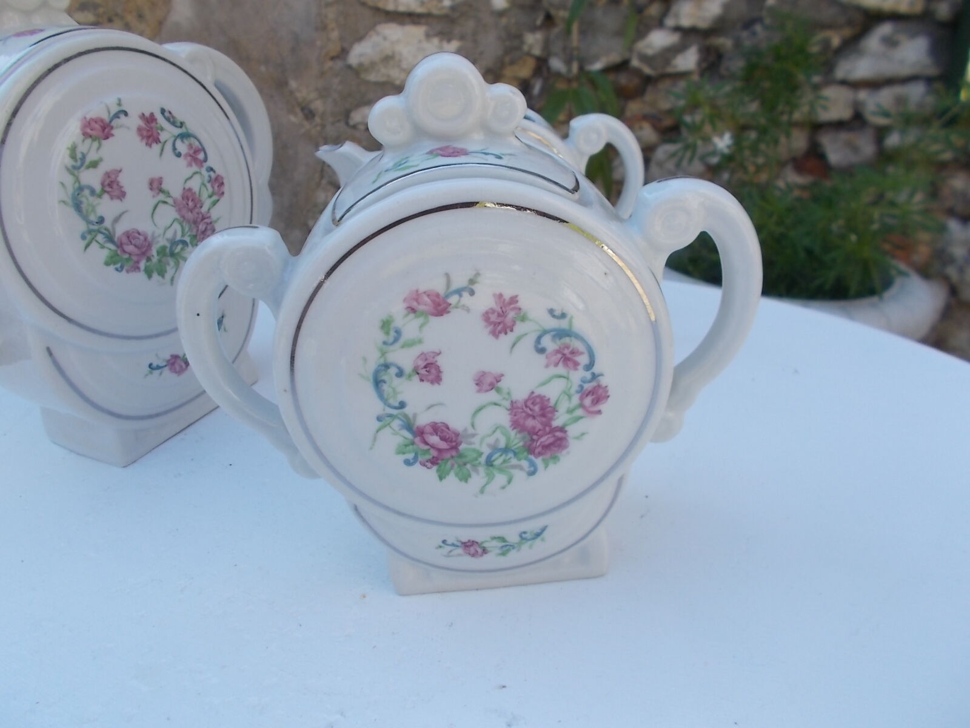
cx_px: 485
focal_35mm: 26
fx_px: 729
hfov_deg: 67.3
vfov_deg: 53.1
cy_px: 364
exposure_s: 1/400
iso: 80
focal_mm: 4.6
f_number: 3.2
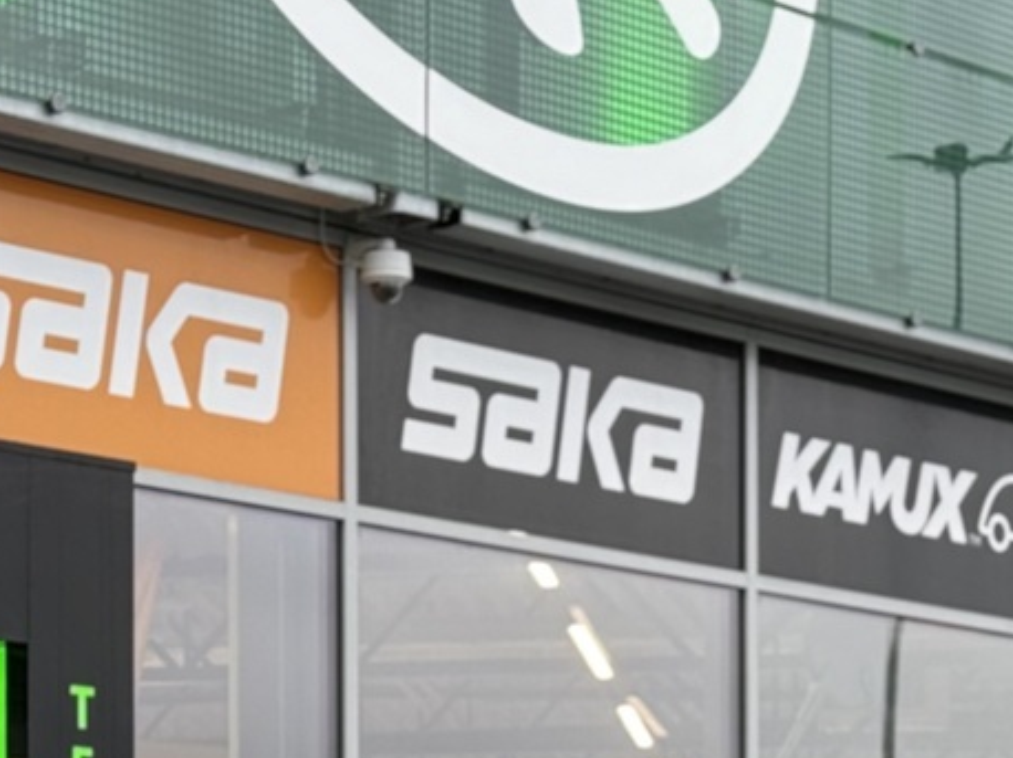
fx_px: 4417
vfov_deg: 9.6
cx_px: 323
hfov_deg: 13.1
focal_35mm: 151
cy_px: 1063
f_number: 1.78
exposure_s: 1/100
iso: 100
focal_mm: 6.76
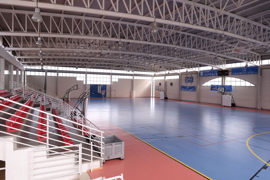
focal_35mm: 24
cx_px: 135
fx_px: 180
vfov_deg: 53.1
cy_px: 90
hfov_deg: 73.7
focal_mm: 15.9
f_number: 5
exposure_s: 1/125
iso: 400
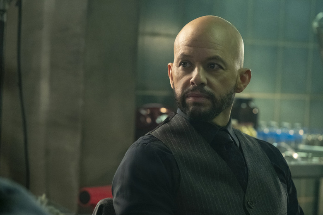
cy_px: 108
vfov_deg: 7.1
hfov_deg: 10.6
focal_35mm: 194
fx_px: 1740
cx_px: 162
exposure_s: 1/250
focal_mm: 129.2
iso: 8000
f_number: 3.6
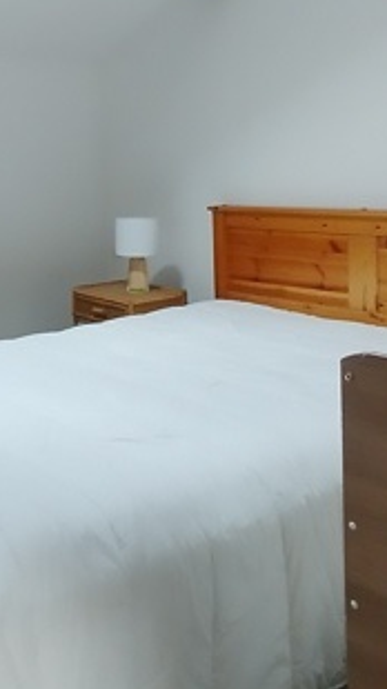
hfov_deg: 26.2
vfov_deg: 44.7
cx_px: 98
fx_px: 822
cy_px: 220
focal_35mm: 45
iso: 160
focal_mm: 1.65
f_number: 2.2
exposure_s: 1/25
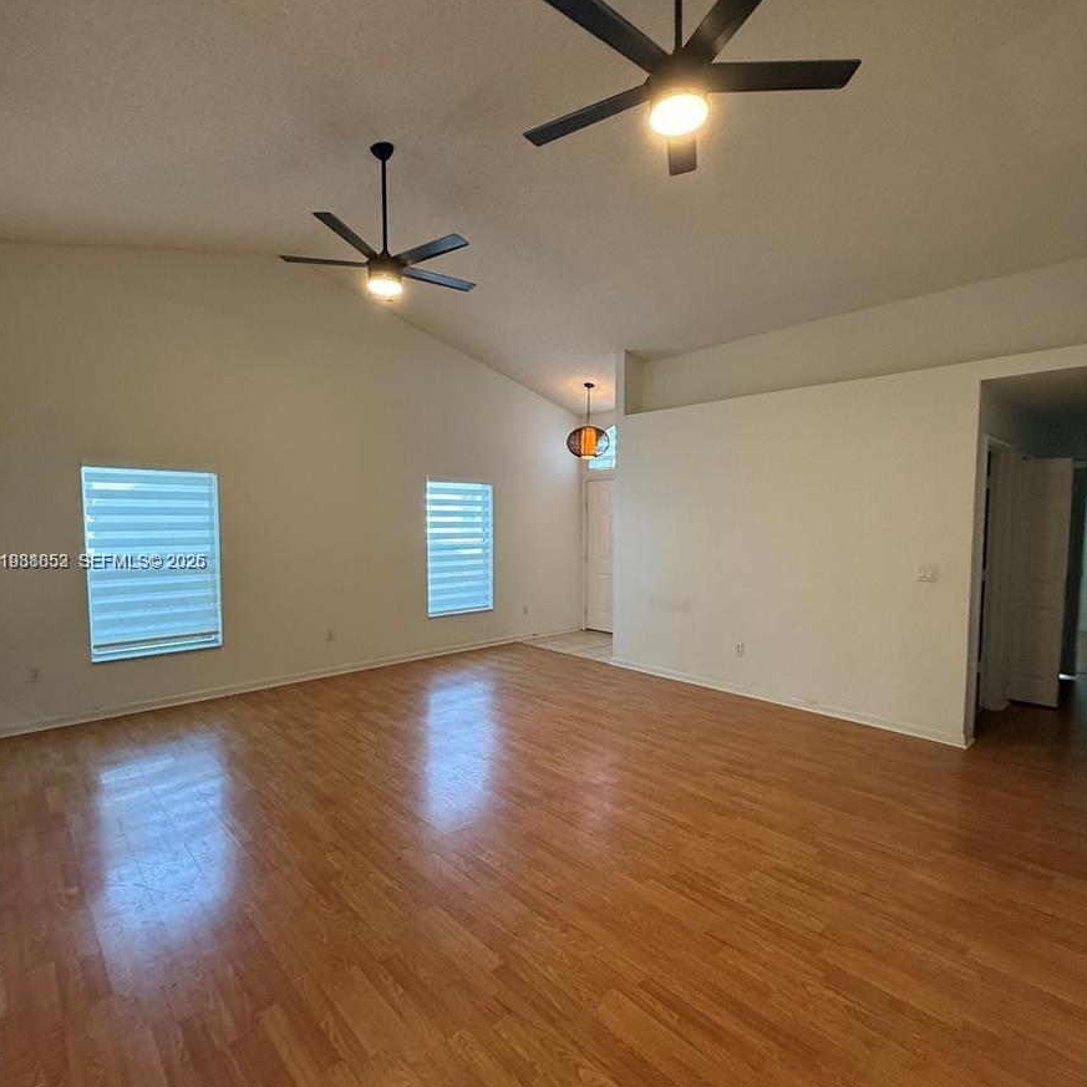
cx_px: 535
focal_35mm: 17
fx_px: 604
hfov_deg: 84.0
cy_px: 563
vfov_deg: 83.9
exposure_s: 1/120
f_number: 2.2
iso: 500
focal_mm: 2.22
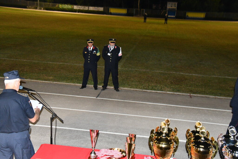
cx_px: 119
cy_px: 80
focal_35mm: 46
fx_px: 304
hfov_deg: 42.7
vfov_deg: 29.3
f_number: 7.1
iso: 3200
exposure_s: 1/60
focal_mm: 31
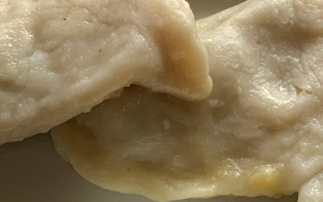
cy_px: 116
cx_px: 159
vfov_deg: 9.7
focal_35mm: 135
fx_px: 1189
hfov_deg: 15.5
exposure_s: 1/100
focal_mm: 3
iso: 64
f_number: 1.8
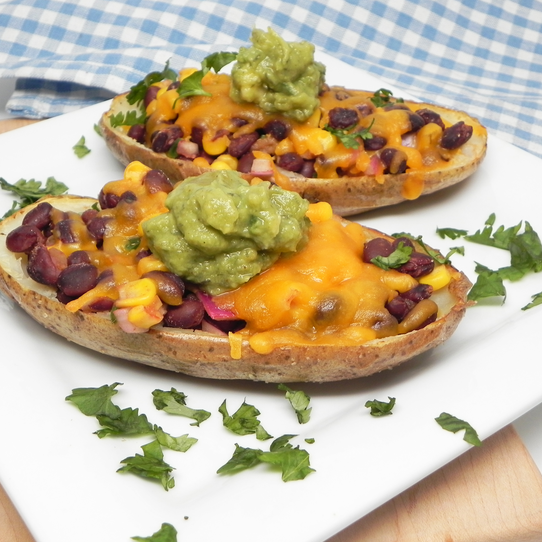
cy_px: 272
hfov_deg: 34.6
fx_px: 868
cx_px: 235
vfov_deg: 34.7
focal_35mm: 49
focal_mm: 7.3
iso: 160
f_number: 3.2
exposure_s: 1/36
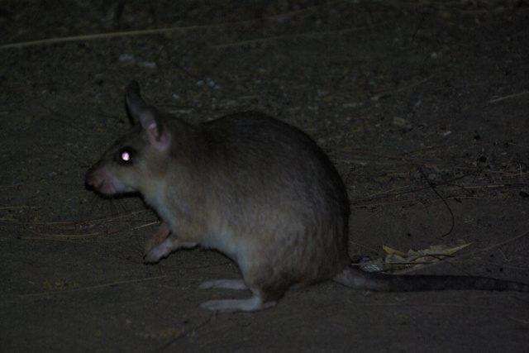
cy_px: 176
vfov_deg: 3.0
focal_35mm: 465
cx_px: 264
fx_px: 6834
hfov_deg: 4.4
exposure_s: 1/180
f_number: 6.7
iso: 1600
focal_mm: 310
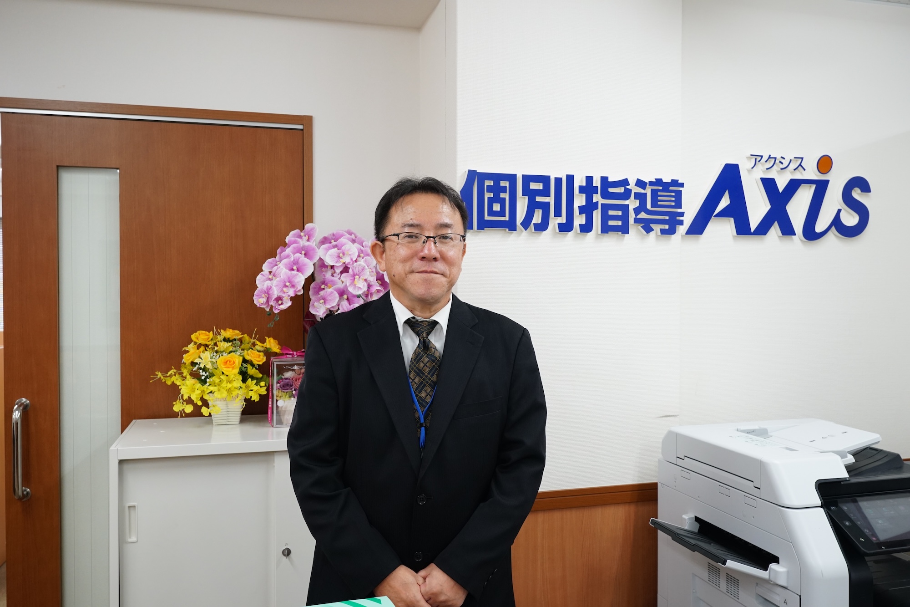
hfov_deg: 61.9
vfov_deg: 43.6
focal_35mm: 30
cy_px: 304
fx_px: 758
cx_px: 455
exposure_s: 1/60
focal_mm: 20
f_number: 5.6
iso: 640
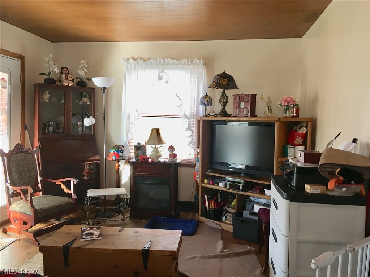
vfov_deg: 48.2
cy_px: 138
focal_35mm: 29
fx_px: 310
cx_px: 185
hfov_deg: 61.7
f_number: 2.2
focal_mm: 4.15
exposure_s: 1/30
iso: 64
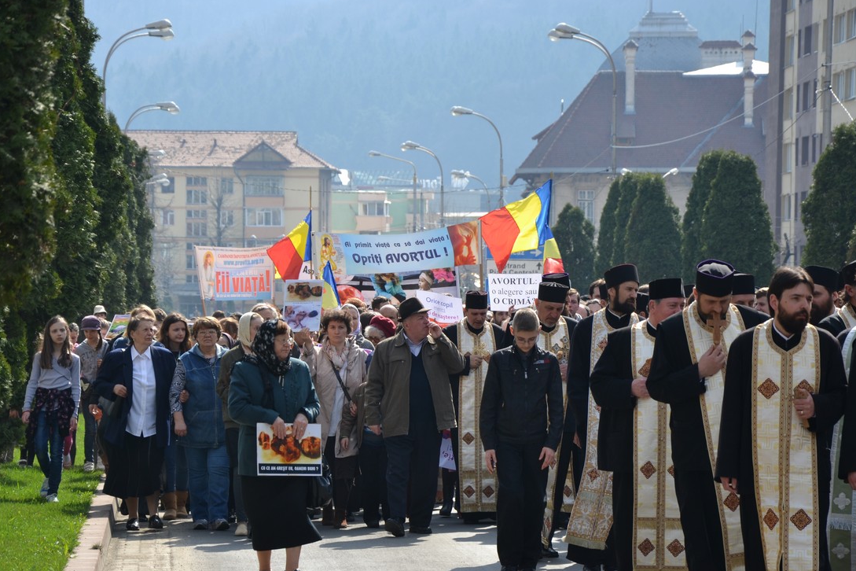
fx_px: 4126
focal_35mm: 174
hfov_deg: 11.8
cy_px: 311
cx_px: 418
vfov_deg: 7.9
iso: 100
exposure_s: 1/160
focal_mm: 105
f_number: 6.3
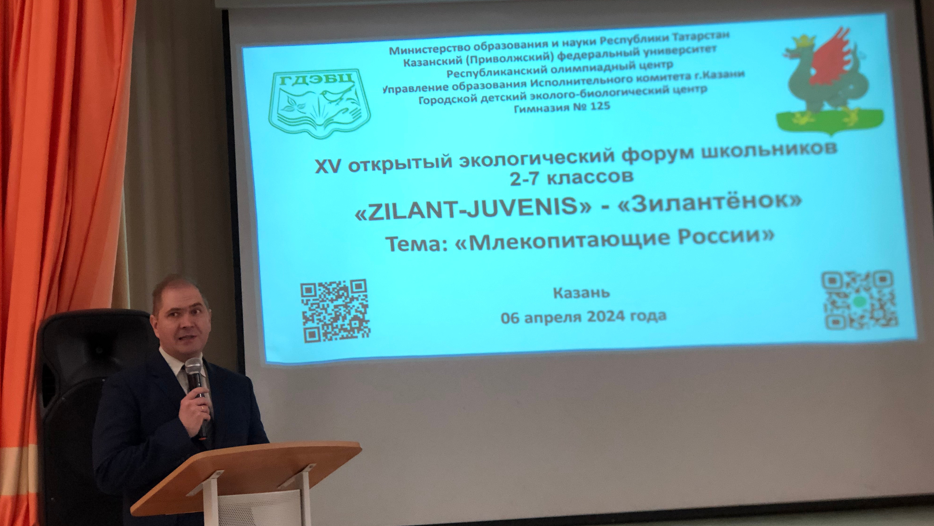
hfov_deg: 33.3
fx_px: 1560
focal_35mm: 63
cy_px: 274
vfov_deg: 19.1
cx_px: 468
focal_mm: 6.6
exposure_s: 1/60
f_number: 2.8
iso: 320
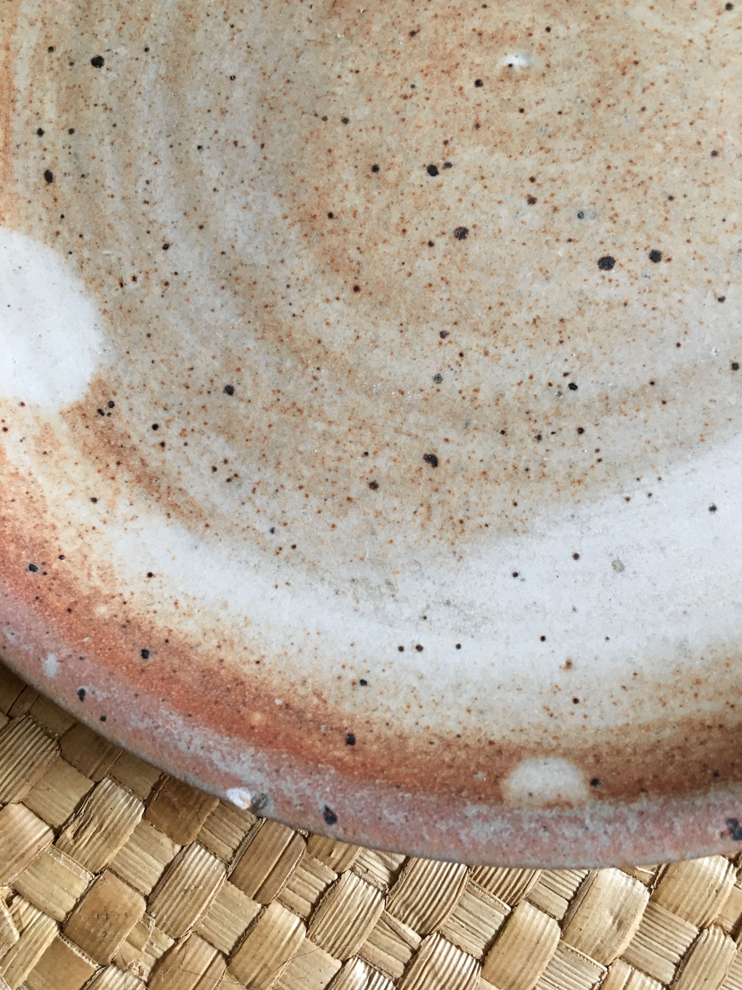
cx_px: 371
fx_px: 829
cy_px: 495
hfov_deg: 48.2
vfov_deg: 61.7
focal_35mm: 29
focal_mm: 4.15
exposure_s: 1/33
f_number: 2.2
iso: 100
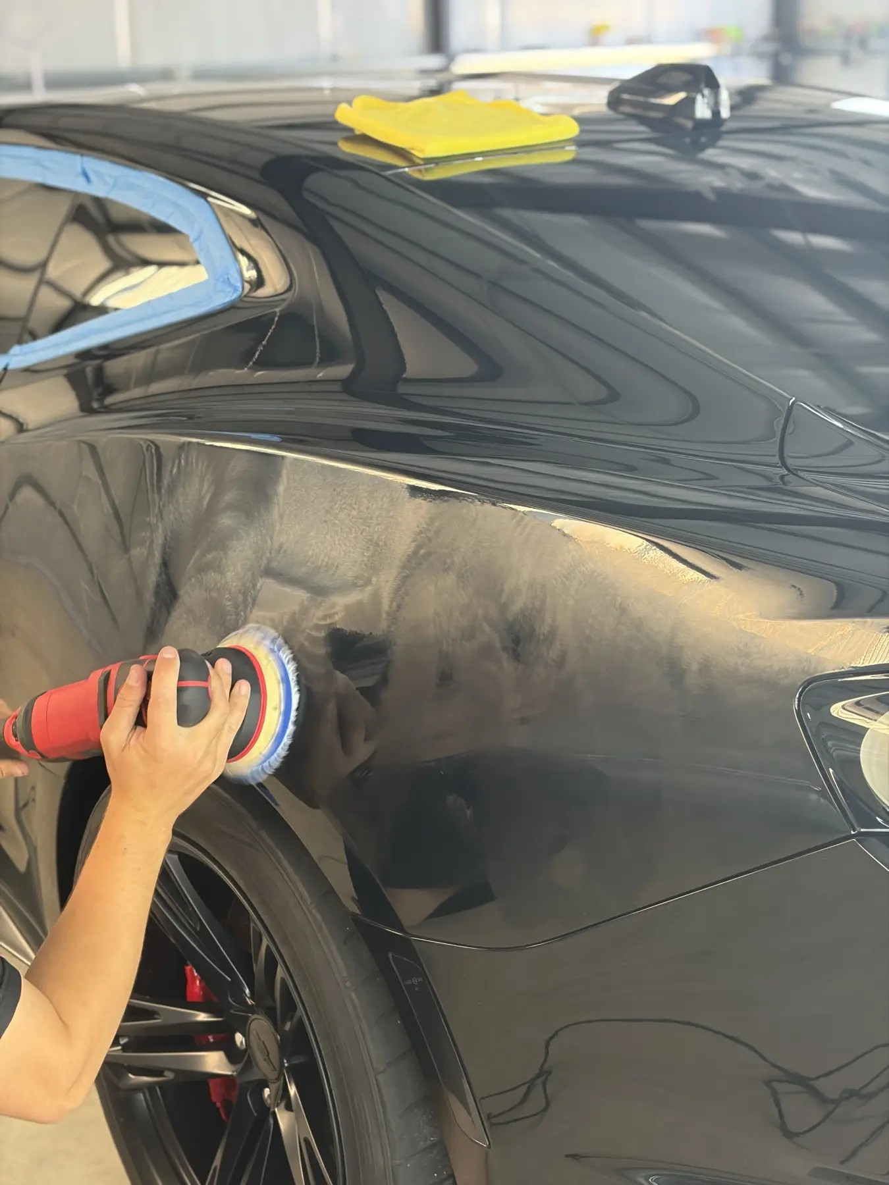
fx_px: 1781
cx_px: 444
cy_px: 592
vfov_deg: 36.8
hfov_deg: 28.0
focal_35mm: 52
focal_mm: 5.96
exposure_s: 1/60
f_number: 1.6
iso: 100
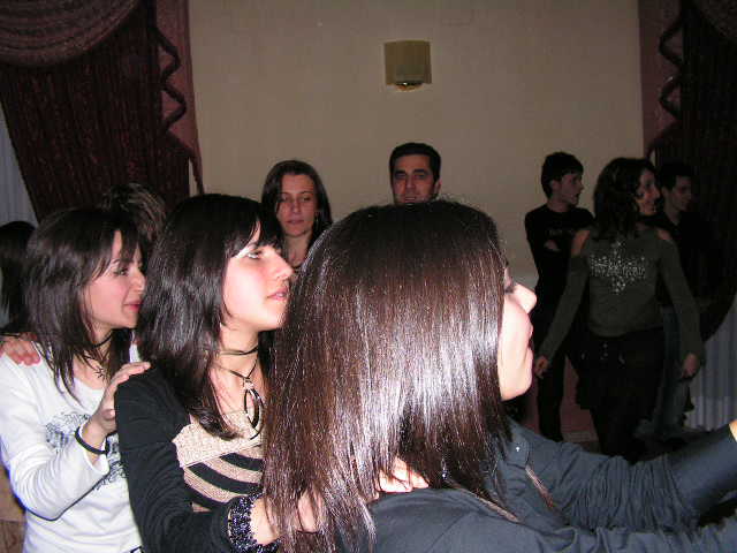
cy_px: 276
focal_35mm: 36
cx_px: 368
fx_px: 766
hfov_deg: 51.4
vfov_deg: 39.7
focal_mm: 6
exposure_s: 1/40
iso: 200
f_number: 3.2
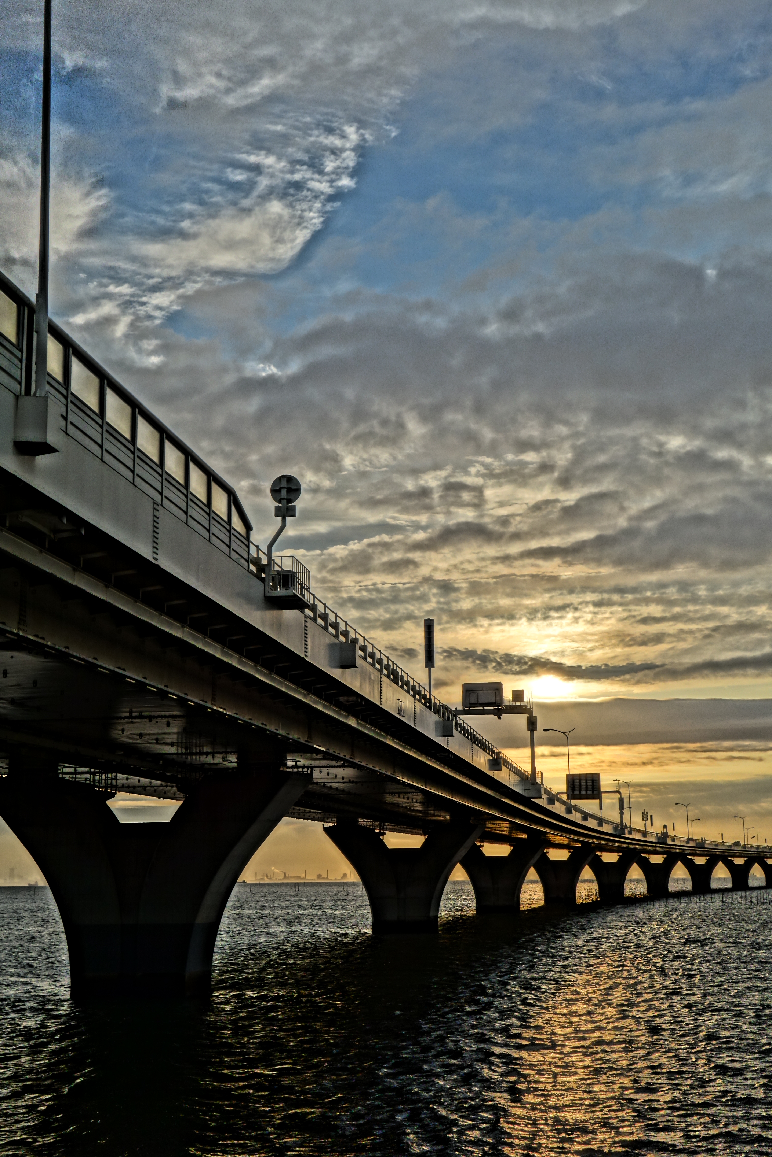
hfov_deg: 27.5
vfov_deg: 40.3
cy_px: 578
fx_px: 1576
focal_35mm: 49
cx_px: 386
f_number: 7.1
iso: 200
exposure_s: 1/800
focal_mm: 18.02
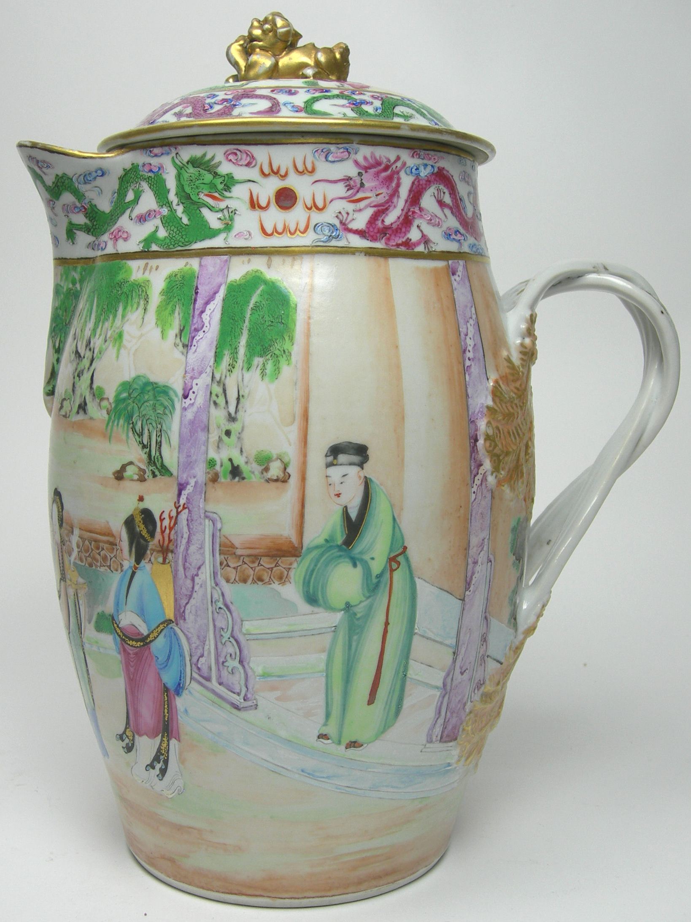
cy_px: 461
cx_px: 346
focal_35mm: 38
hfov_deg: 37.7
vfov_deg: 49.0
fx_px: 1011
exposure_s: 1/120
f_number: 2.8
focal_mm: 7.8
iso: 50
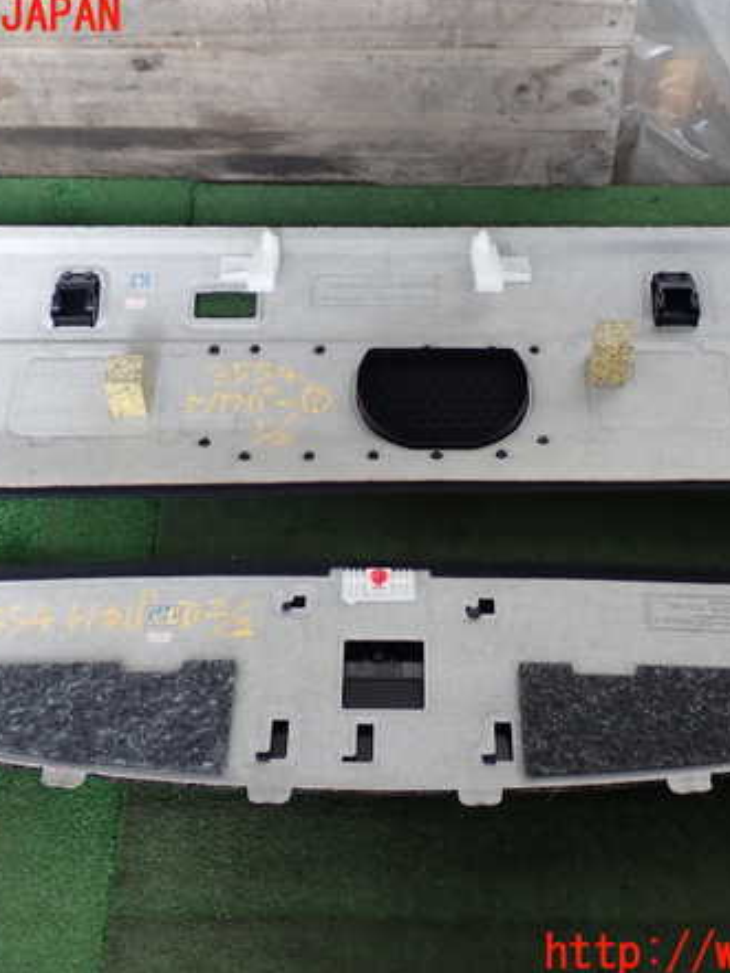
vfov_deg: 38.9
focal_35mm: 49
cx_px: 382
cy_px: 485
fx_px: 1377
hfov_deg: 29.7
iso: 200
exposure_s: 1/80
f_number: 2.5
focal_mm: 6.37
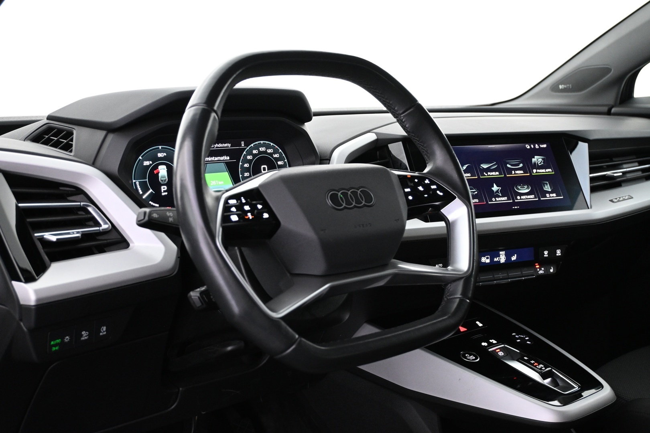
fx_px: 745
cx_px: 325
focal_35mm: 41
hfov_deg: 47.2
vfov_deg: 32.4
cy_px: 216
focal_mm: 27.5
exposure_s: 1/15
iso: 1600
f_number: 4.5
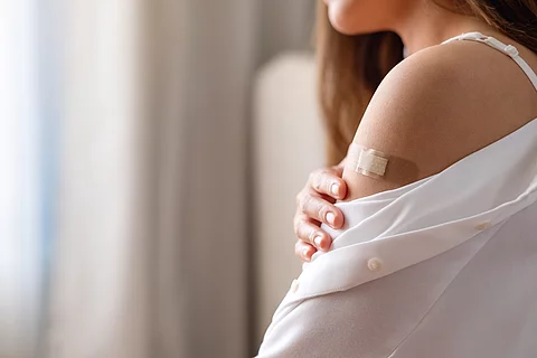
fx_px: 1253
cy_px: 179
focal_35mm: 84
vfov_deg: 16.3
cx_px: 268
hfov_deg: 24.2
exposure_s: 1/600
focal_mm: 56
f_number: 2
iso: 200
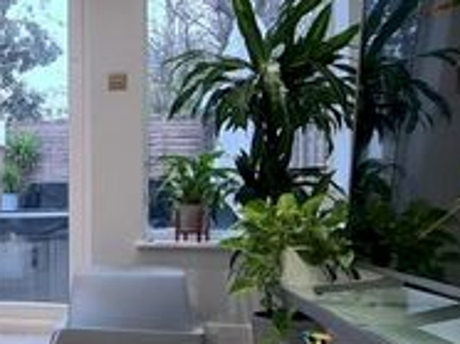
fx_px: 650
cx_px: -101
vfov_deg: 29.5
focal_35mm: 49
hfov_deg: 31.9
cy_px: 209
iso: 80
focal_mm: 2.2
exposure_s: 1/50
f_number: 2.2
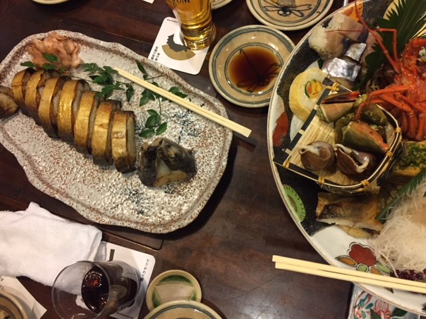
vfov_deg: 48.2
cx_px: 213
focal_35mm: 29
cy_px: 160
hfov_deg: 61.7
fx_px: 357
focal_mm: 4.15
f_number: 2.2
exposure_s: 1/24
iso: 250
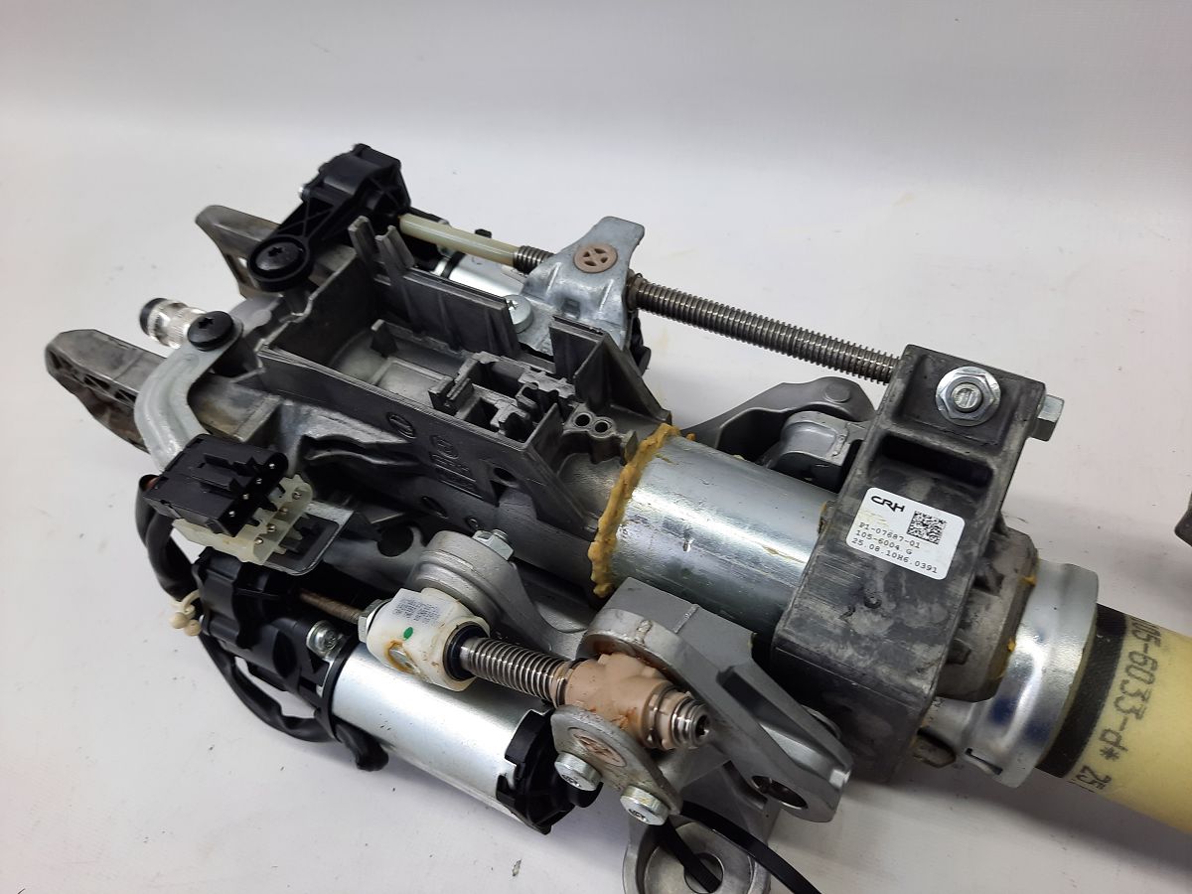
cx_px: 596
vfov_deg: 54.9
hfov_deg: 69.4
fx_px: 861
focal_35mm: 25
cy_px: 447
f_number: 2
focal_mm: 4.6
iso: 40
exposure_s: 1/50
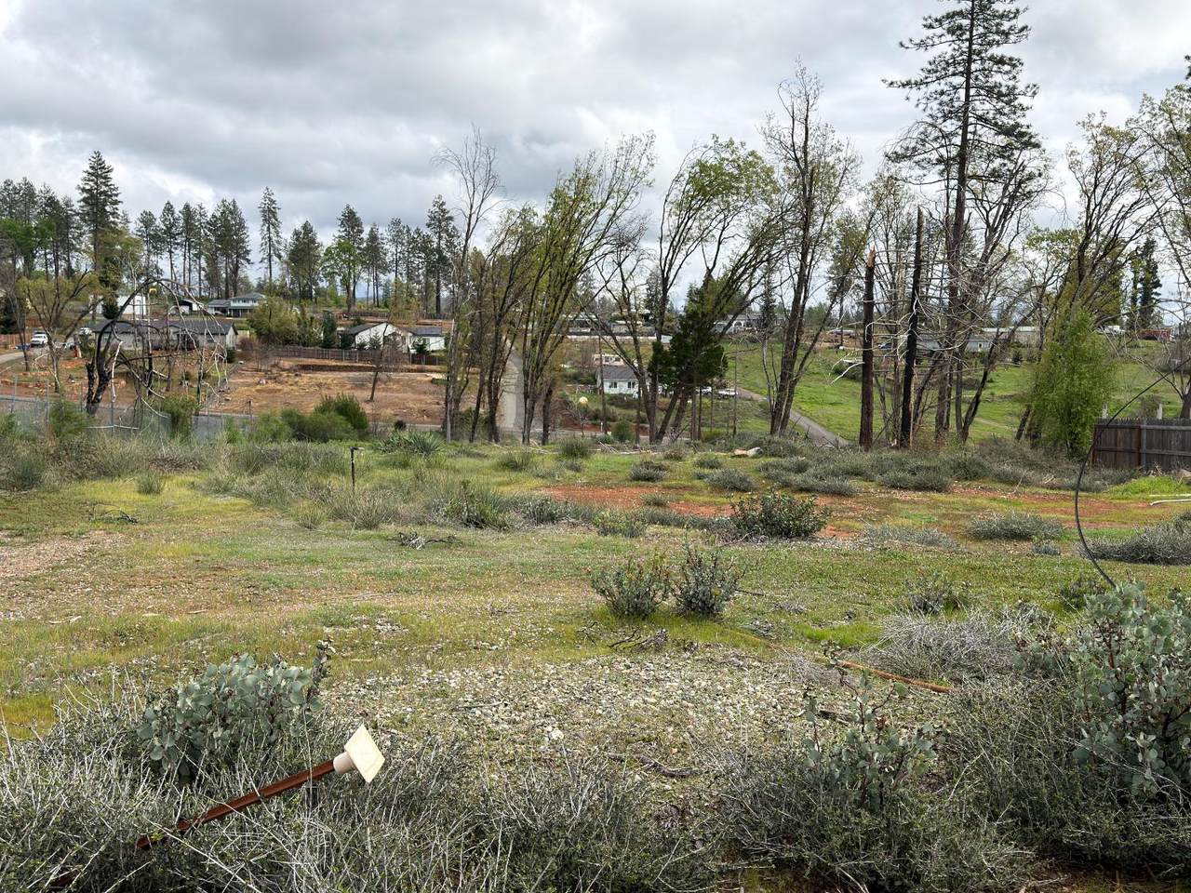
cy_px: 446
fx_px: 1204
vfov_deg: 40.7
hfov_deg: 52.6
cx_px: 596
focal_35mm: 35
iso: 64
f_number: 1.78
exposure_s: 1/3717
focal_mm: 6.76
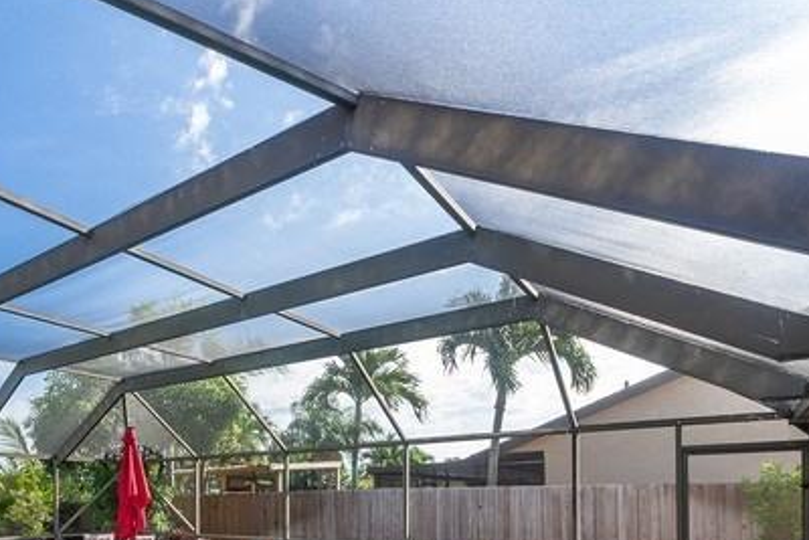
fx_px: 539
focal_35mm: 24
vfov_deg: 47.3
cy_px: 496
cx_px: 176
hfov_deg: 67.6
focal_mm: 12
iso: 200
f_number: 11
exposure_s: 1/80
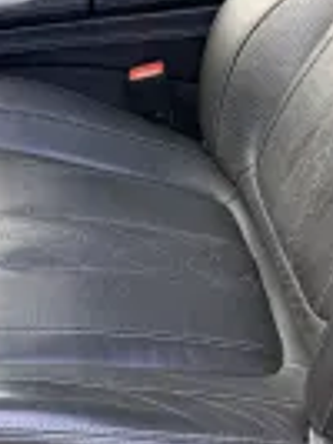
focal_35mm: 65
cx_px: 250
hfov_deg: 22.4
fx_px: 832
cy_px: 134
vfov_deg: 29.5
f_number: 1.78
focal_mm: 6.76
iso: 100
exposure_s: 1/121
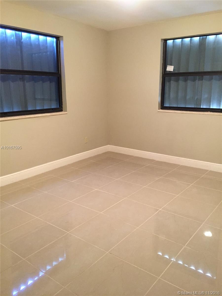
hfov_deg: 48.2
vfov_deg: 61.7
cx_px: 111
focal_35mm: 29
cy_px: 148
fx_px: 248
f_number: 2.2
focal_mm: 4.15
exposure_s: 1/20
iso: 250
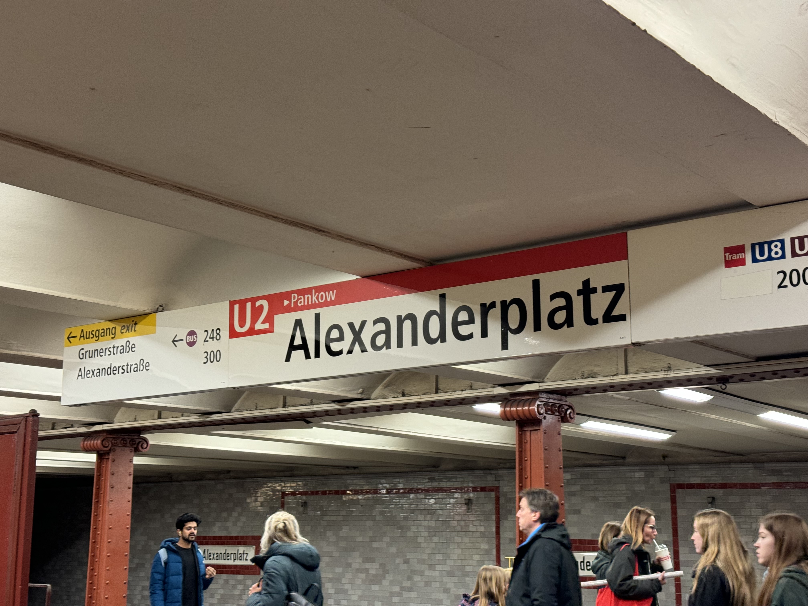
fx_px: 1120
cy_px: 303
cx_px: 404
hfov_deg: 39.7
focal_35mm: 48
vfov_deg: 30.3
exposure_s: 1/50
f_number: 1.78
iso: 200
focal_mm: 6.86
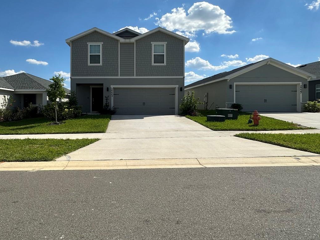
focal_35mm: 22
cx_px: 119
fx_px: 203
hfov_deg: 75.0
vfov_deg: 60.9
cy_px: 105
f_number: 2.2
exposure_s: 1/3610
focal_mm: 2.22
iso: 50
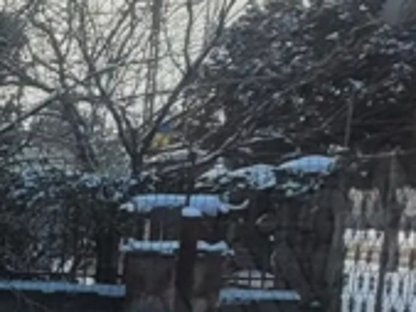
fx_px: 926
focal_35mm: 77
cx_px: -564
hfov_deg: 15.3
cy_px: 307
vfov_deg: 18.7
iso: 40
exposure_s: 1/1414
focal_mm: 1.74
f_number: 2.2
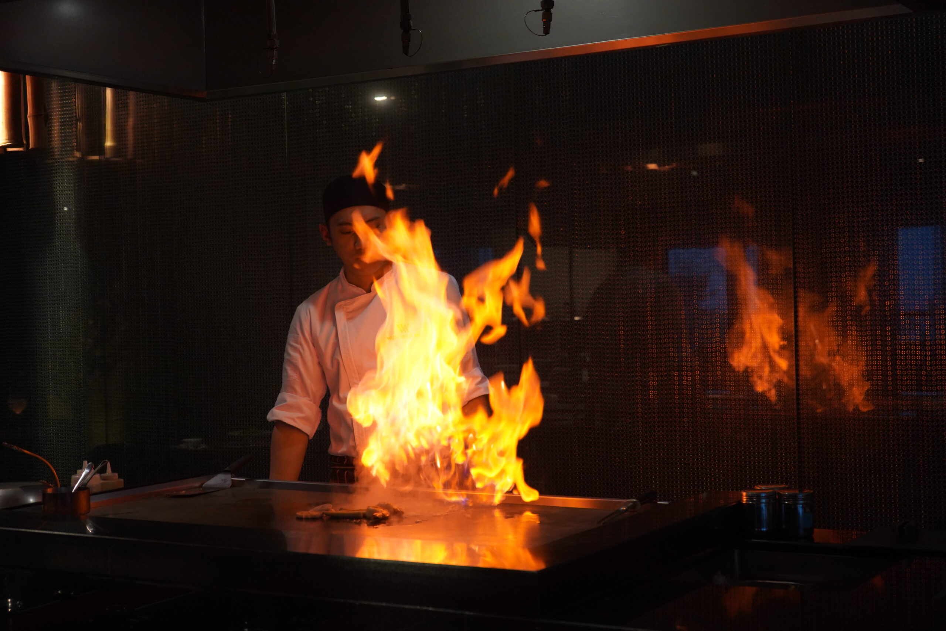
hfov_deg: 36.9
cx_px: 473
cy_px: 316
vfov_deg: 25.1
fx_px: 1419
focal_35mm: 54
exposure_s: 1/60
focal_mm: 54
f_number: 5
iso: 4000
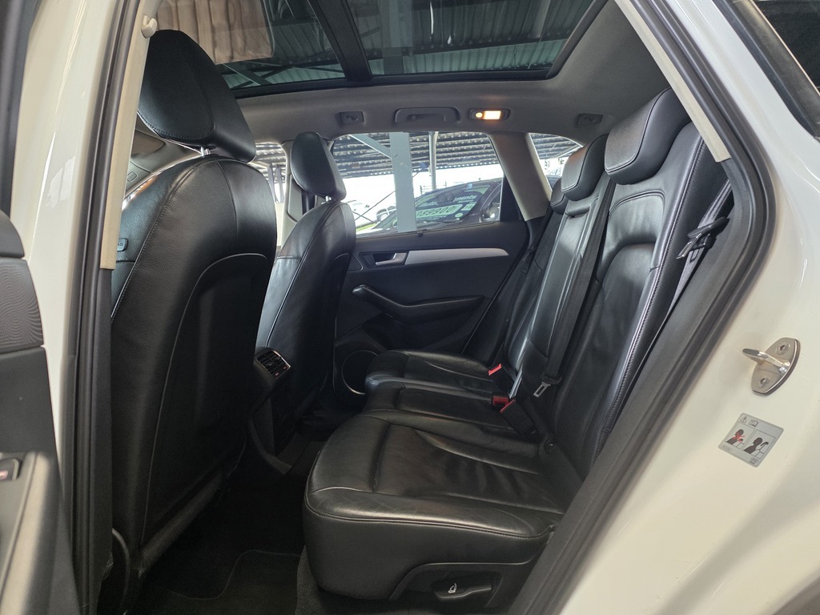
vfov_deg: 58.9
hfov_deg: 73.9
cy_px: 308
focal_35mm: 23
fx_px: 545
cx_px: 410
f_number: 1.7
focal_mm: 6.25
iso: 250
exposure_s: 1/100
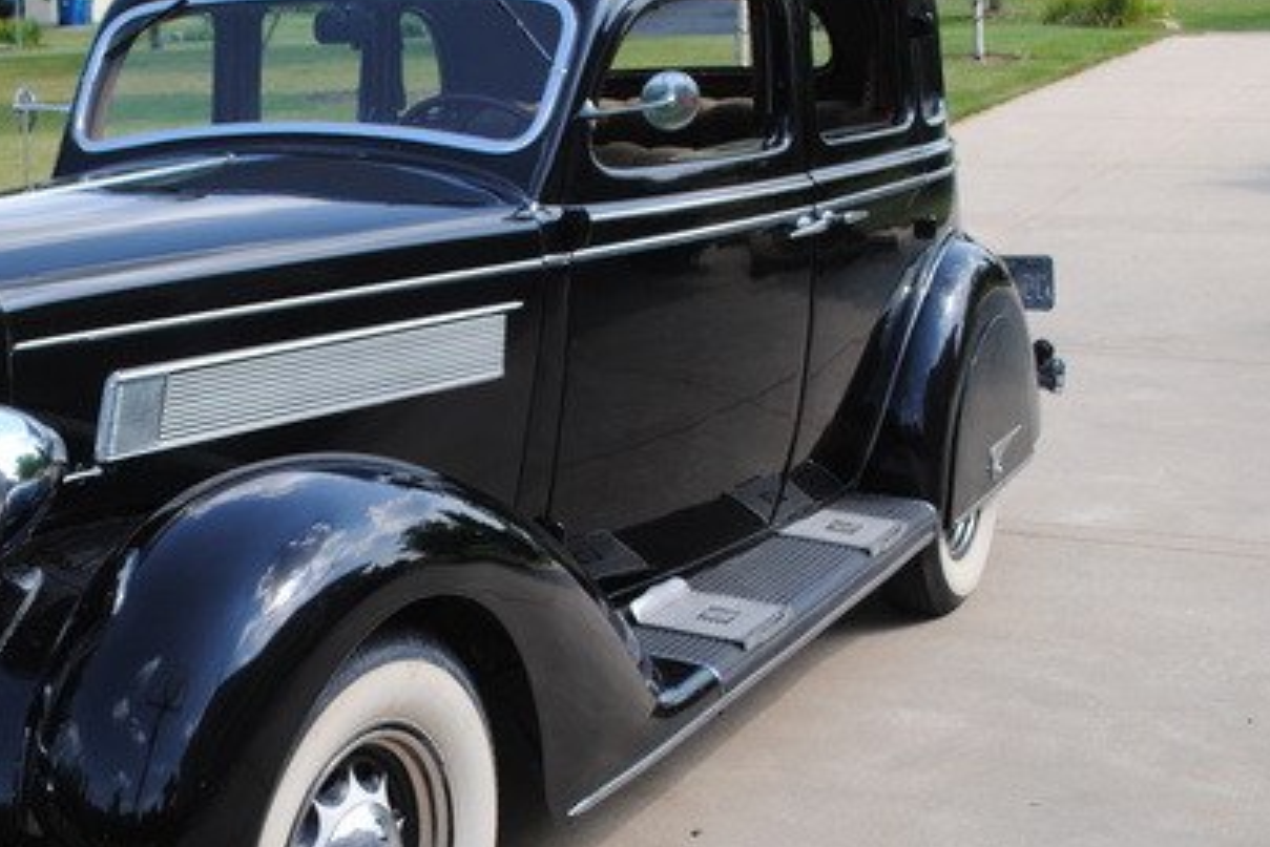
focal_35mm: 62
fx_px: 2188
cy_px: 526
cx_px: 277
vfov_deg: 21.9
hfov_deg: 31.6
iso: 100
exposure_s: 1/160
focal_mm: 26
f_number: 6.3
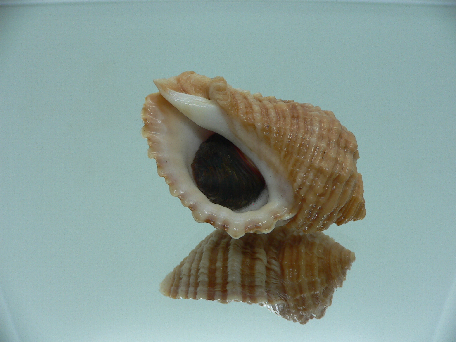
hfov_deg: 52.6
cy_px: 171
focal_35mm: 35
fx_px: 461
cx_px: 228
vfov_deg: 40.7
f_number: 2.8
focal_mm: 4.6
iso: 80
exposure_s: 1/60
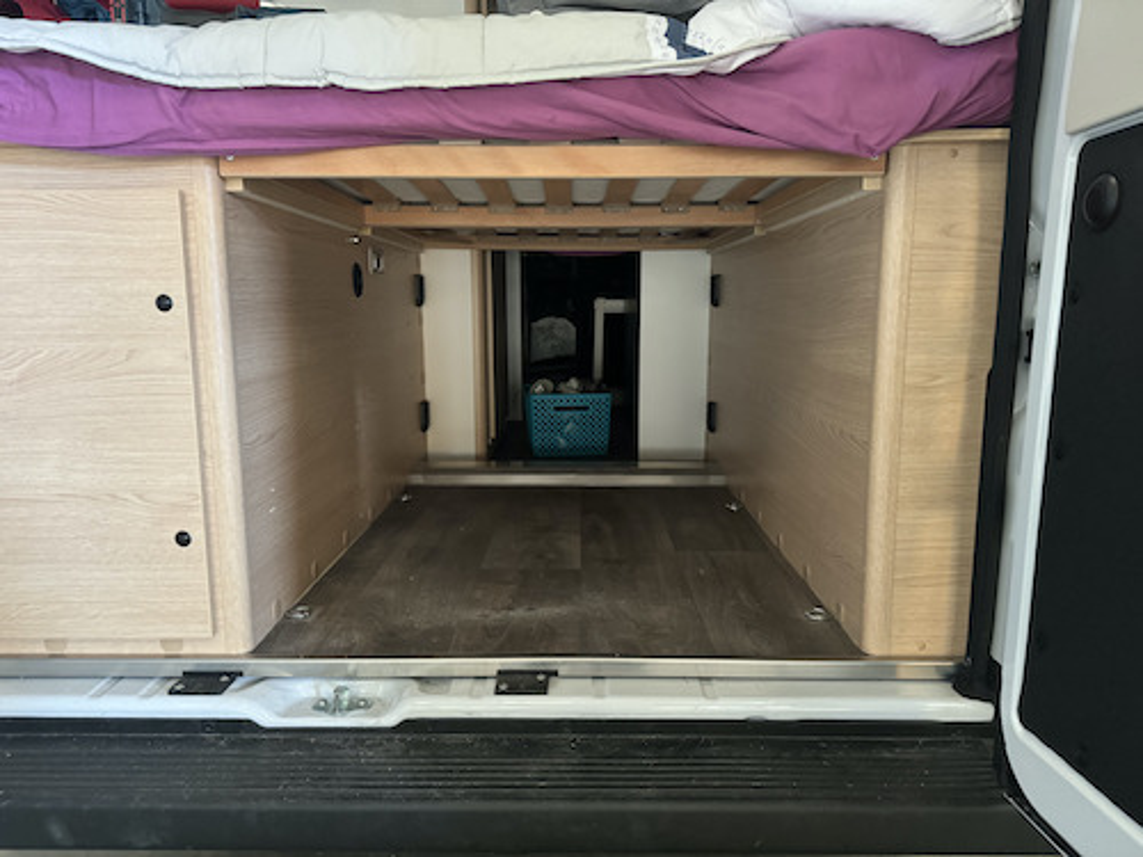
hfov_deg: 71.6
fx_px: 792
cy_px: 428
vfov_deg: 56.8
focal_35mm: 24
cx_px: 572
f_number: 1.78
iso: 800
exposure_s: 1/46
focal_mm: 6.76
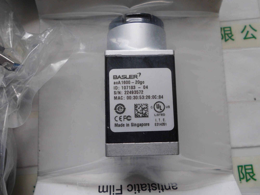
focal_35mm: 31
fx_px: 233
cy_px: 98
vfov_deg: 45.4
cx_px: 130
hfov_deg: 58.4
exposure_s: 1/267
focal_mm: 5.5
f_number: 3.5
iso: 100
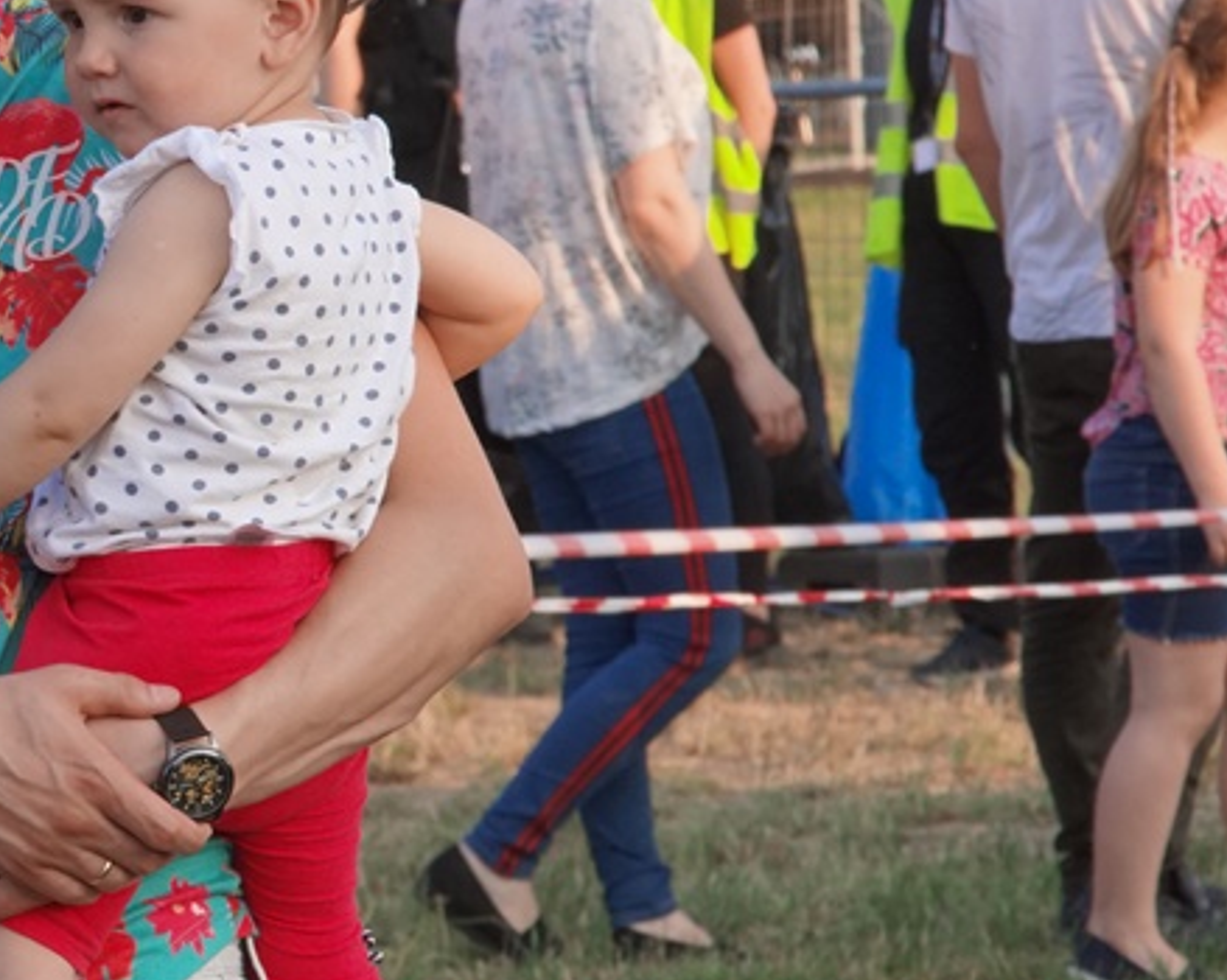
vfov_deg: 3.7
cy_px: 477
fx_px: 15173
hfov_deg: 4.6
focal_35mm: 418
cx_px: -137
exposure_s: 1/125
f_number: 14
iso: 800
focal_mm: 130
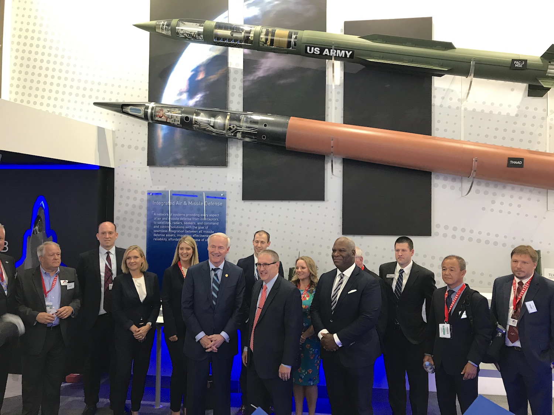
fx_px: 448
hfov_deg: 63.4
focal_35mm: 28
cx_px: 277
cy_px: 208
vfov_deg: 49.7
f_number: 1.8
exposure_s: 1/17
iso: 40
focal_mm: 3.99
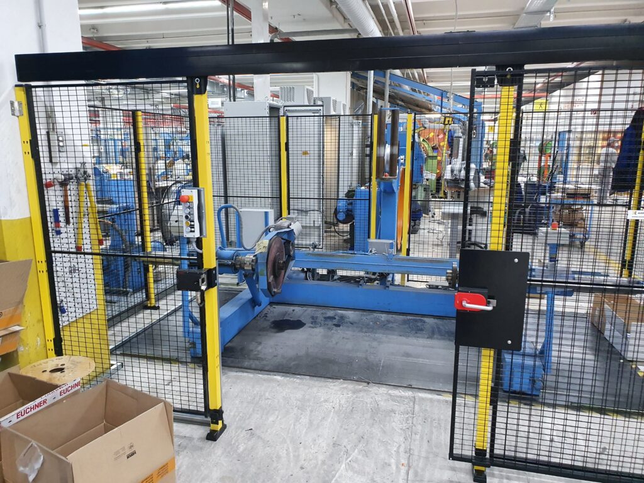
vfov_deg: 53.1
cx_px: 322
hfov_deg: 67.3
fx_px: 484
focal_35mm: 26
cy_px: 242
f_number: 2.4
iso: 500
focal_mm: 4.32
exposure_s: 1/50
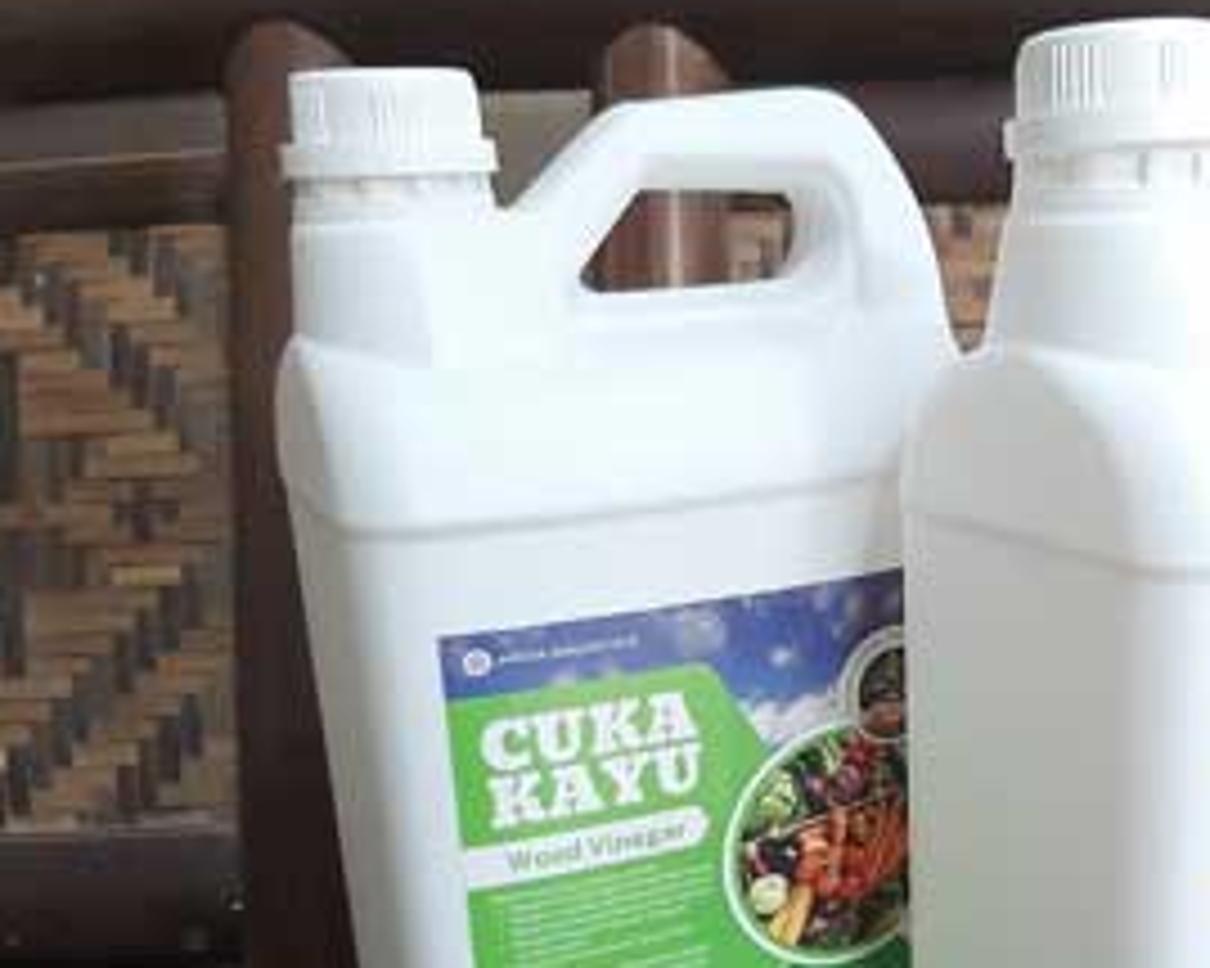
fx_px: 1683
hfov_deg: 38.6
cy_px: 675
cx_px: 900
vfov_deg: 31.7
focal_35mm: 47
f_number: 1.7
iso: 500
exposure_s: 1/20
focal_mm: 3.93
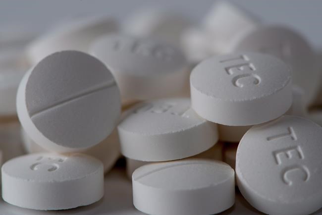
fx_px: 940
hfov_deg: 19.4
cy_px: 108
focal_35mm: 105
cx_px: 161
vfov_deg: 13.1
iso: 400
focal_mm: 105
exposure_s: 1/160
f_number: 14
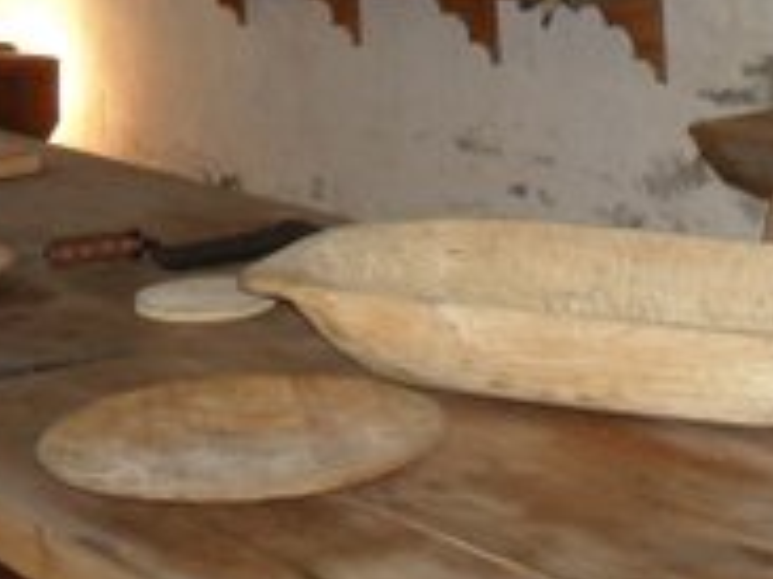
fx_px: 2053
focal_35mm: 92
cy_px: -97
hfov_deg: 20.9
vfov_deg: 15.5
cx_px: 676
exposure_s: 1/45
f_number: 3.2
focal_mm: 6.3
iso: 240
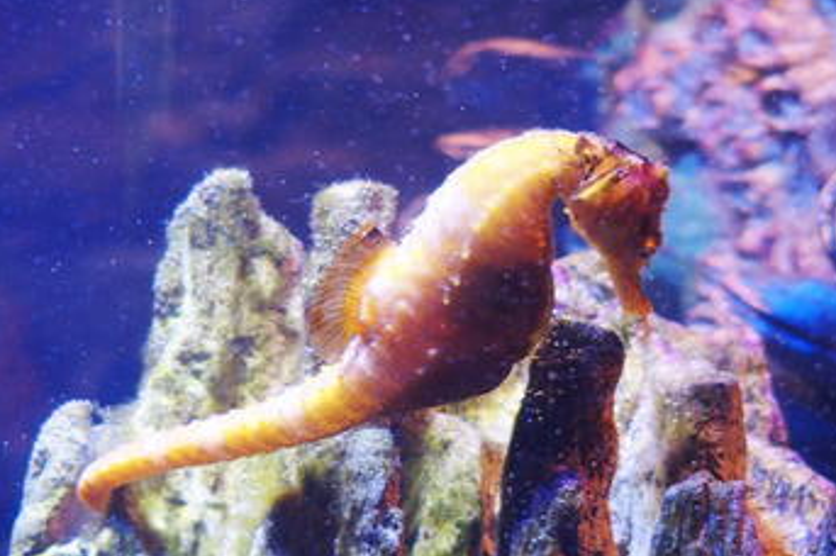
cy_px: 249
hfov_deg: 5.0
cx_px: 385
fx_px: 9512
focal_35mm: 410
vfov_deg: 3.3
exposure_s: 1/80
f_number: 2.8
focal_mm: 64.3
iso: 800
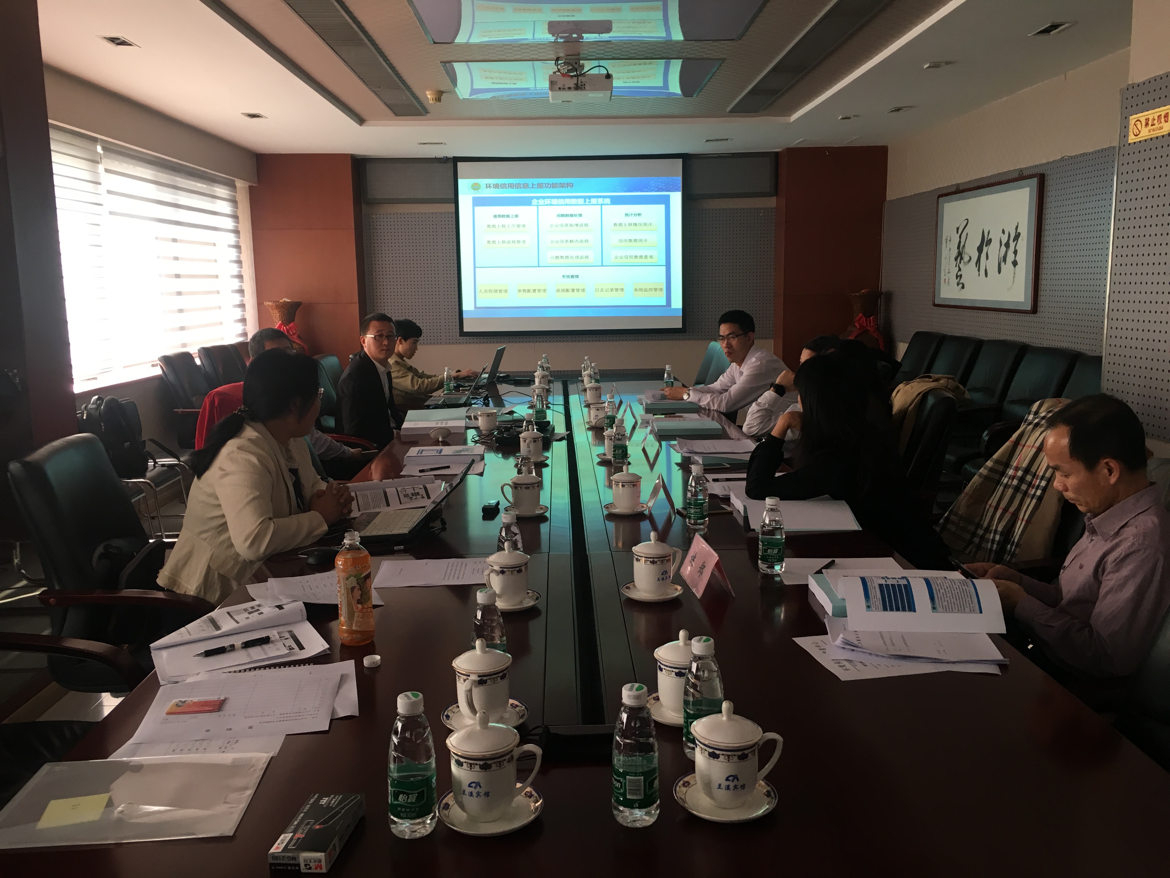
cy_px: 439
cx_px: 585
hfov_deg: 61.7
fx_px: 980
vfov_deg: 48.2
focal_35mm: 29
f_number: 2.2
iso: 80
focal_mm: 4.15
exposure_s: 1/33
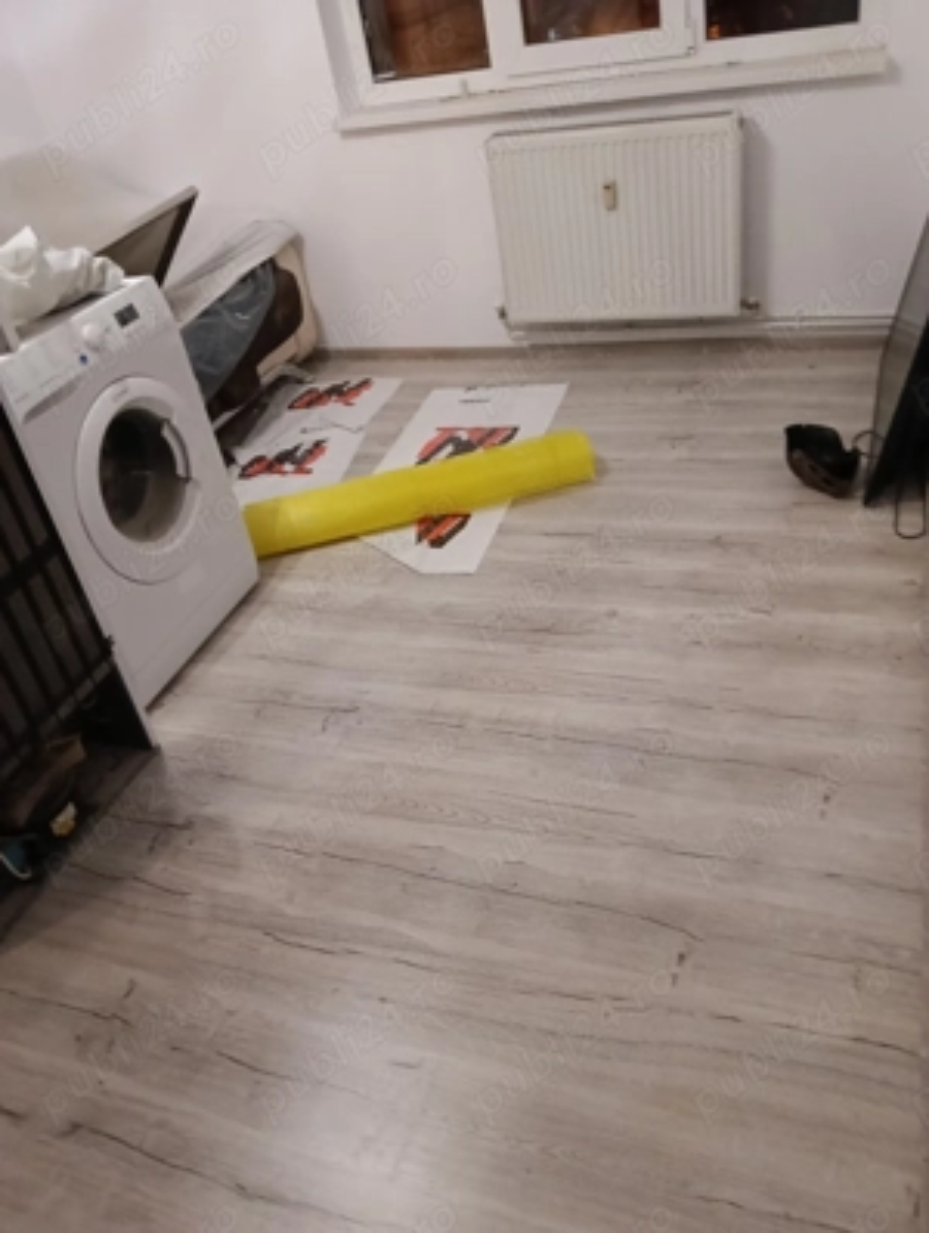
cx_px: 464
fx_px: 963
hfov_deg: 51.5
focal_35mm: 27
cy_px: 616
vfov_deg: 65.2
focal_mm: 3.98
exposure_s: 1/20
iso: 1000
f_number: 1.8
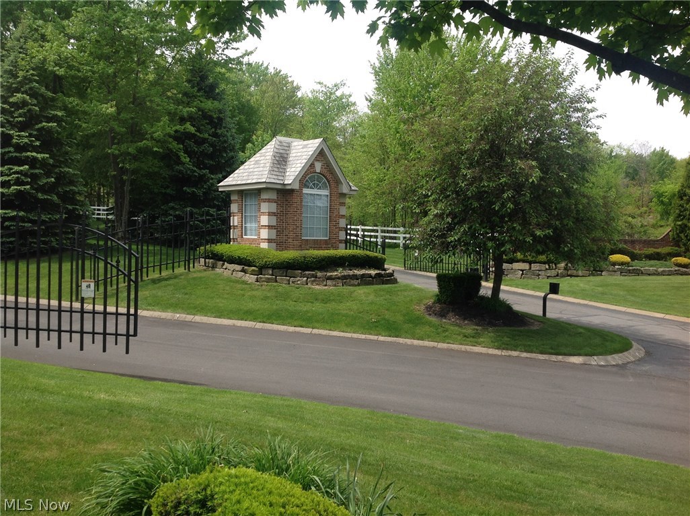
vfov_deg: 40.6
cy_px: 258
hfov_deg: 52.7
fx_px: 697
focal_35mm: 35
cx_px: 345
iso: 50
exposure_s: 1/1043
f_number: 2.4
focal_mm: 4.28
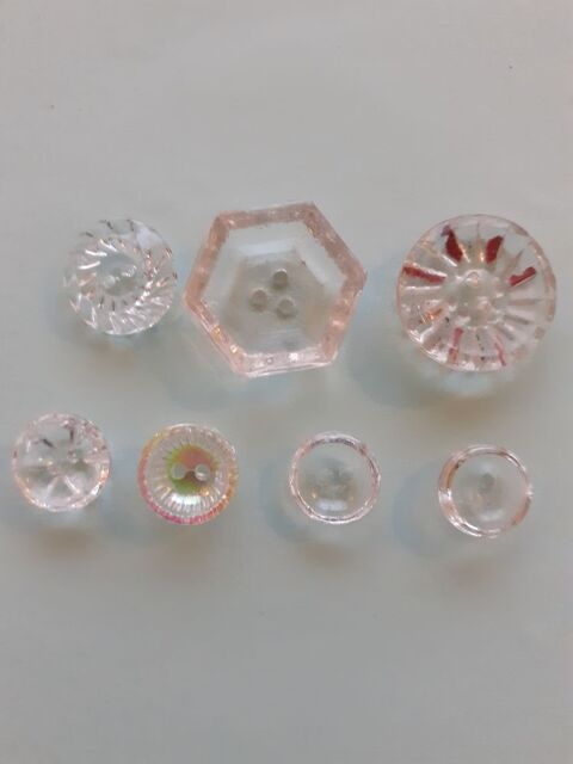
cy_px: 382
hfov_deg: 51.4
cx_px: 286
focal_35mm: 27
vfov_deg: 65.3
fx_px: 596
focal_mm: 3.6
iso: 250
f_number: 1.9
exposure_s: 1/25
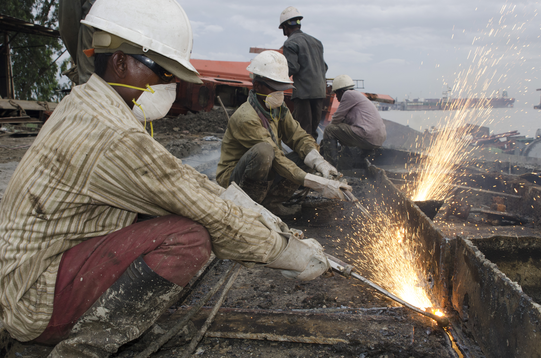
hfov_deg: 53.2
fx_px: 540
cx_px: 270
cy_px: 179
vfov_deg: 36.7
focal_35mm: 36
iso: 500
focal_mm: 24
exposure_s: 1/250
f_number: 8
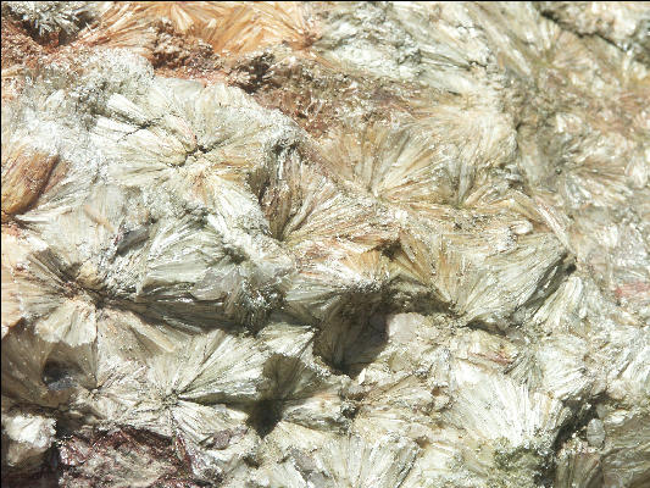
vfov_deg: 7.5
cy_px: 244
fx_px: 3738
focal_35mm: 199
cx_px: 325
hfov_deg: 9.9
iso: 100
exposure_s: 1/640
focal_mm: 50.48
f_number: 7.1
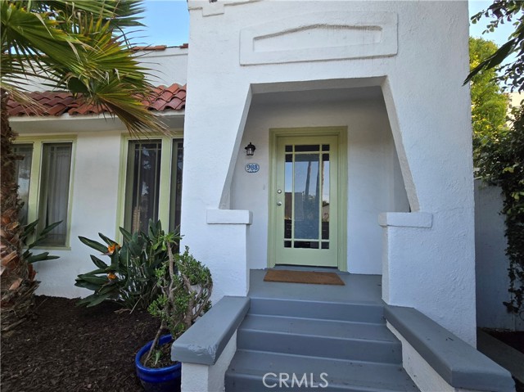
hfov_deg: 106.2
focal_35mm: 13
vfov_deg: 89.8
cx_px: 262
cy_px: 196
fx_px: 197
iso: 50
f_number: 2.2
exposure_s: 1/256
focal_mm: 2.2
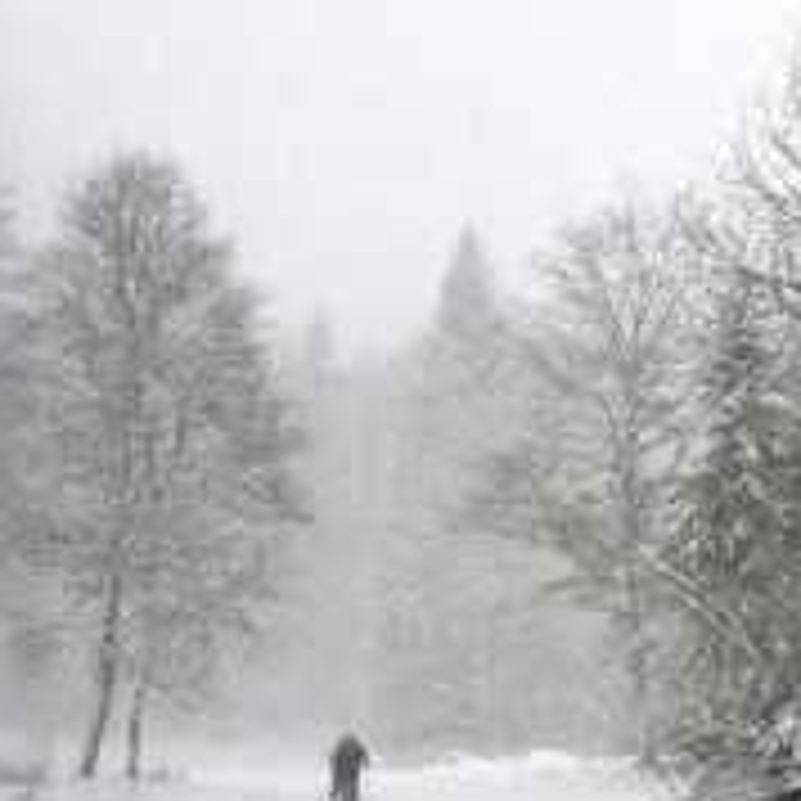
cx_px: 612
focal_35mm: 76
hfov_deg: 22.5
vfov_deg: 22.6
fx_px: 1990
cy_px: 594
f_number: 6.3
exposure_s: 1/320
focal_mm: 38
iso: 800
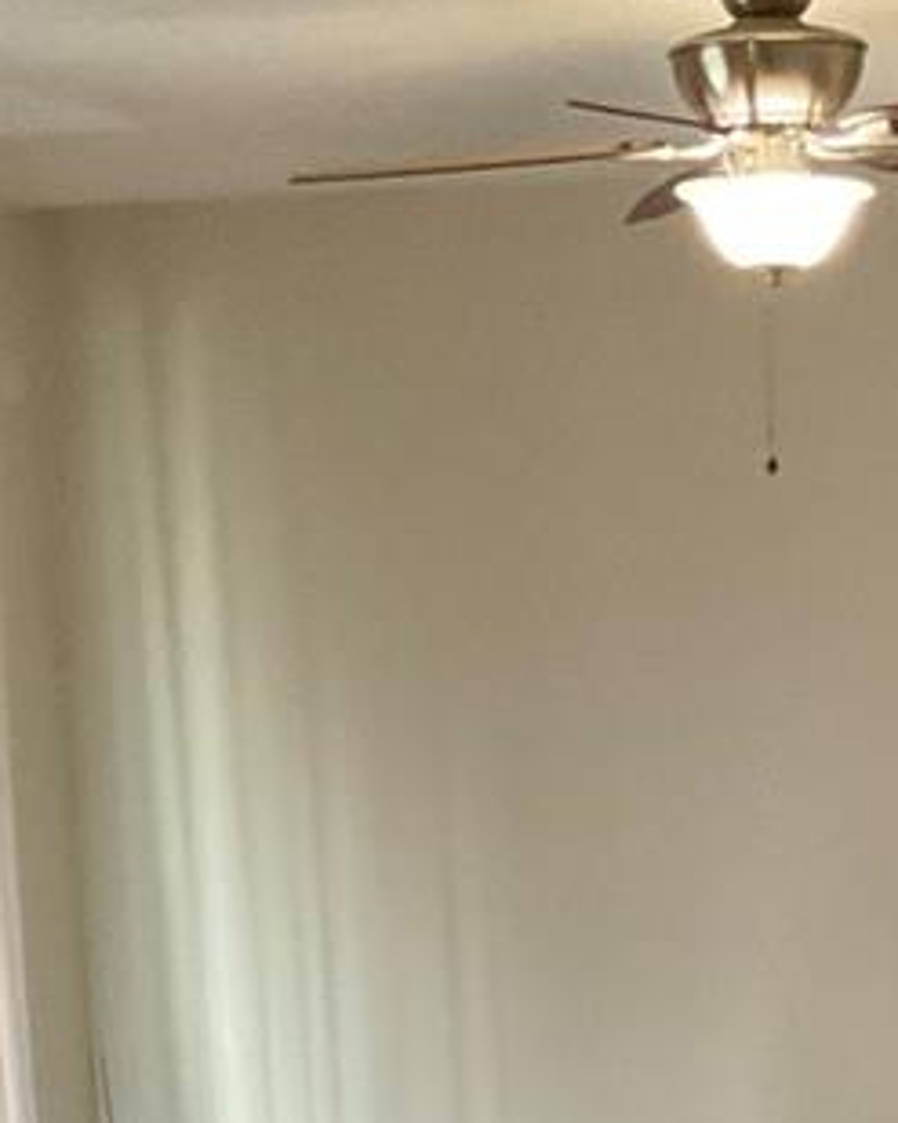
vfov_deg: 15.7
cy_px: 1814
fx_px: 3656
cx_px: 760
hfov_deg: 13.9
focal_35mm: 110
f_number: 1.8
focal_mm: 3
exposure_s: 1/60
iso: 250
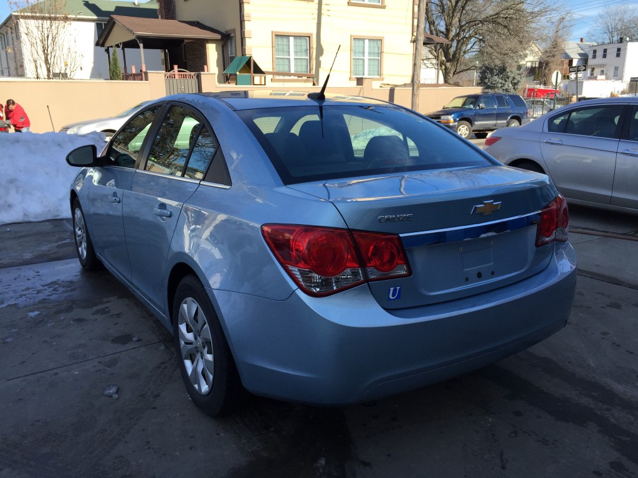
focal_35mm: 29
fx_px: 534
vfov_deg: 48.2
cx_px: 319
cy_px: 239
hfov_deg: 61.7
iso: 32
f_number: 2.2
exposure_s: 1/989
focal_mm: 4.15
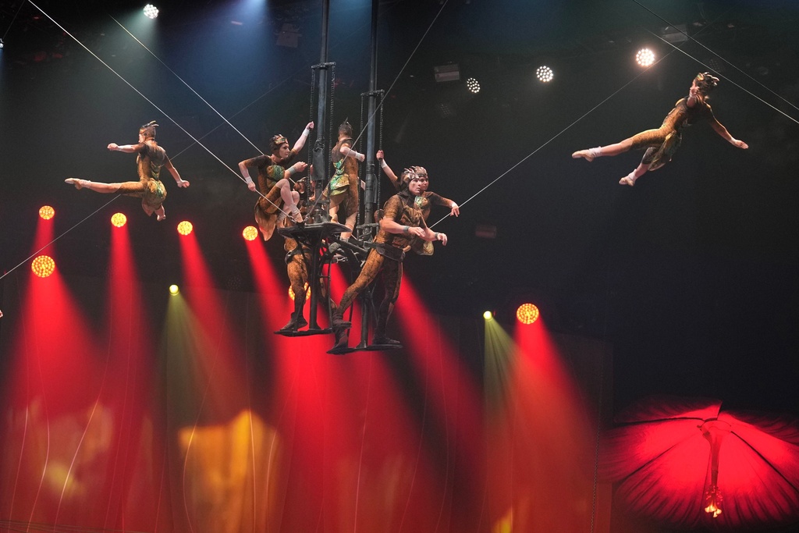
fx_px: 1110
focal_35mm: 50
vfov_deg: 27.0
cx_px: 400
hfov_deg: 39.6
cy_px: 266
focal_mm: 50
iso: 800
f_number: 1.2
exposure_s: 1/400
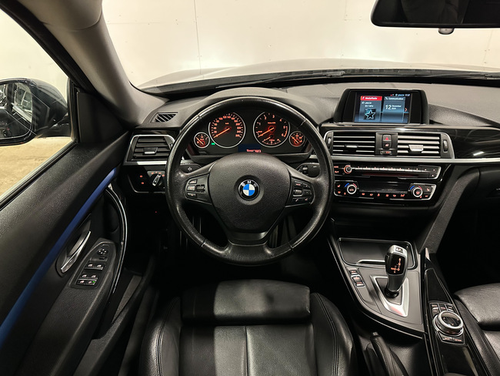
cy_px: 188
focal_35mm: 24
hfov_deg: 71.6
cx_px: 250
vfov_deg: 56.8
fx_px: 347
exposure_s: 1/30
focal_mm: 6.86
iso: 1000
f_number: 1.8
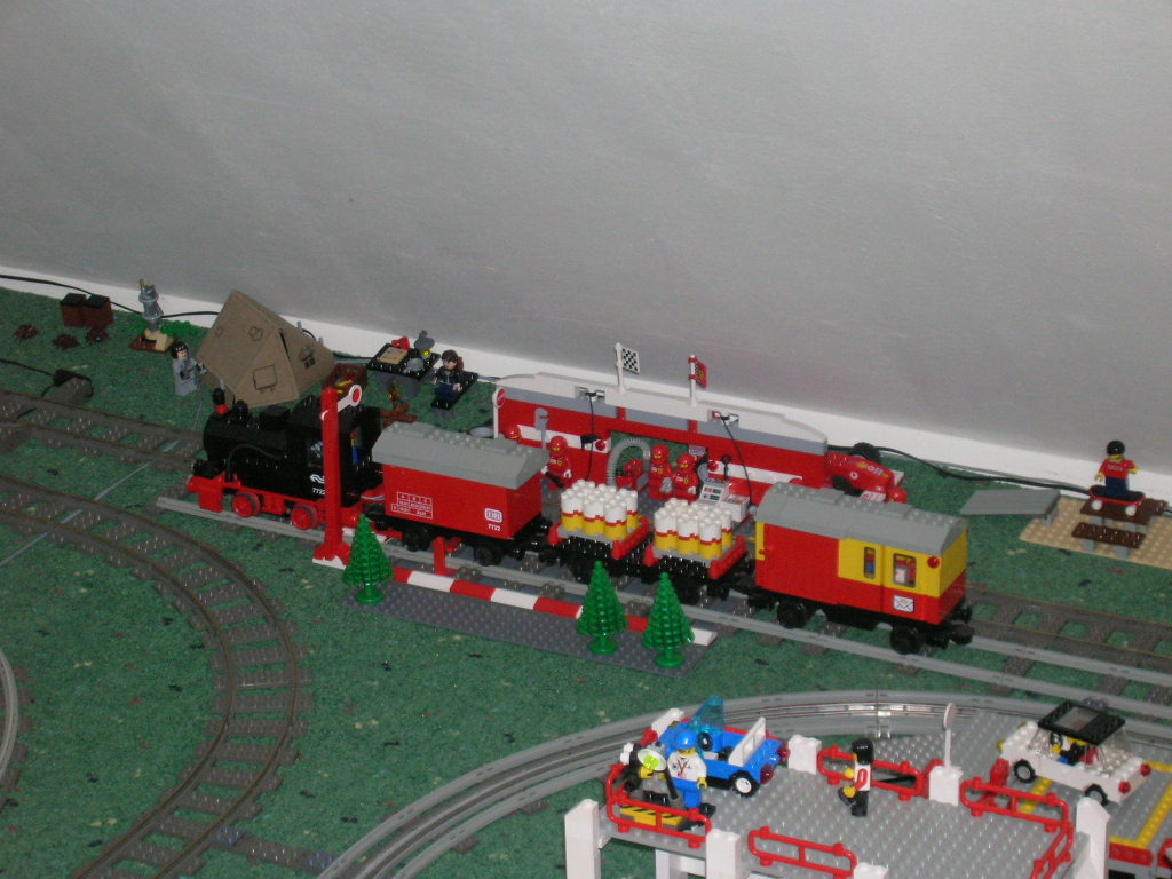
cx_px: 586
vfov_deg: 14.5
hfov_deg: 19.3
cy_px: 440
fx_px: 3453
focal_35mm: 102
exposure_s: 1/60.1
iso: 165
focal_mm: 17.1
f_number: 4.9
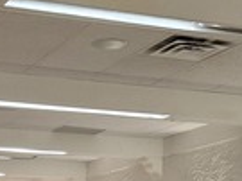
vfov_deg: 12.2
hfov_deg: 17.5
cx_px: 27
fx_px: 775
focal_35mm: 111
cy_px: 330
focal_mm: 4.69
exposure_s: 1/60
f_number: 1.8
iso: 250
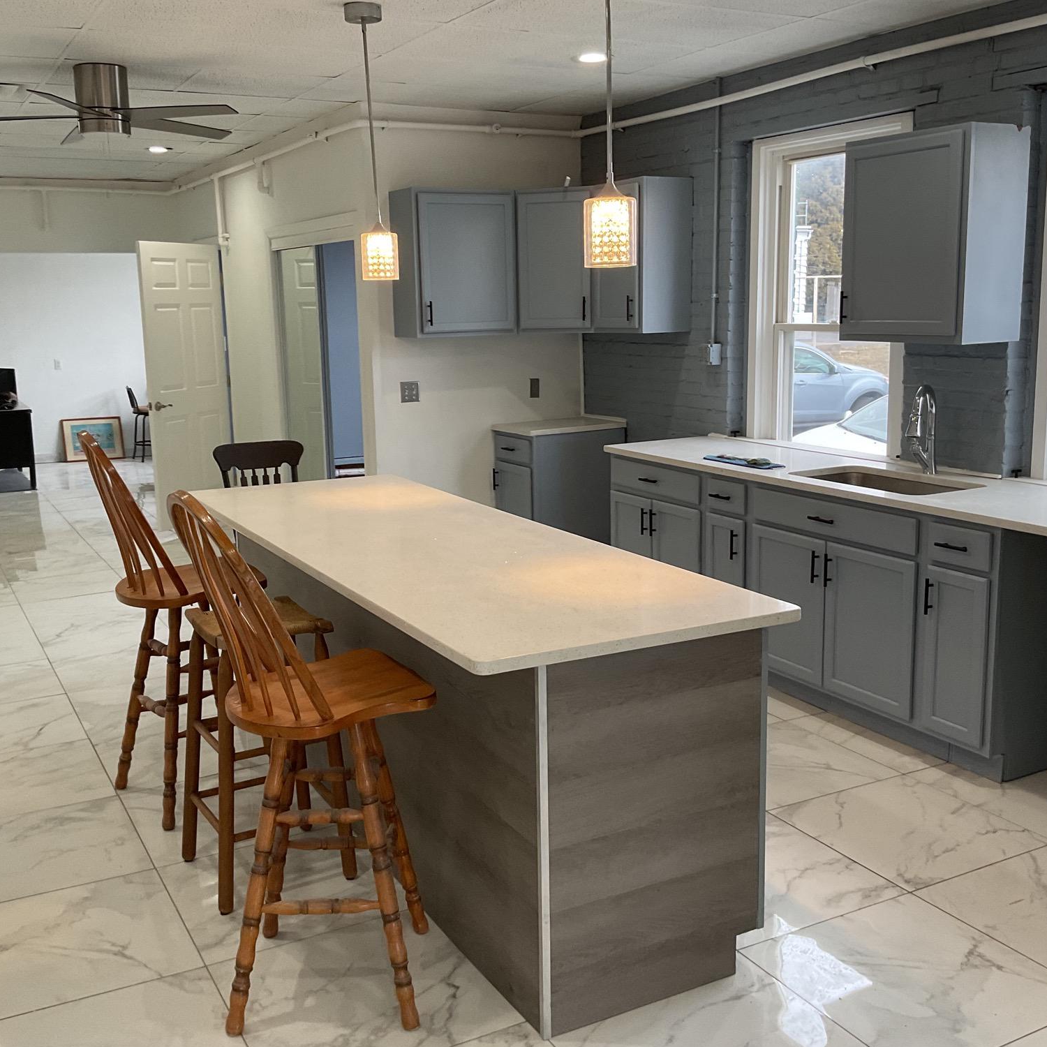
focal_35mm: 35
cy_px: 514
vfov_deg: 47.2
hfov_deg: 47.2
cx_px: 510
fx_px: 1198
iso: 64
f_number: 1.8
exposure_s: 1/120
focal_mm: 3
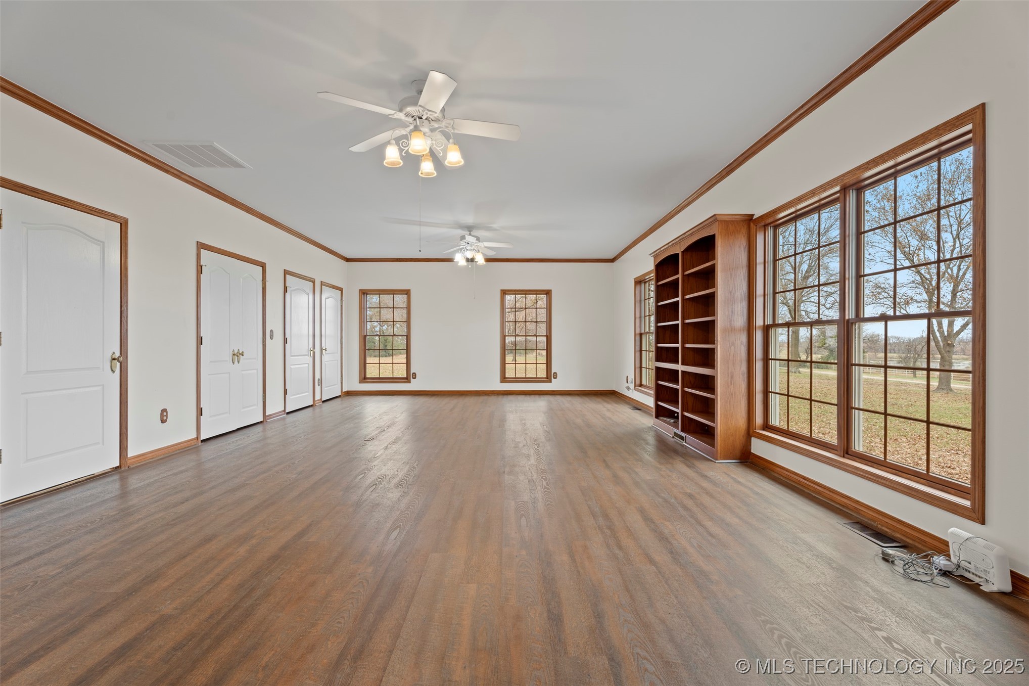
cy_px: 343
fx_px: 457
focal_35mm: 16
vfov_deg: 73.7
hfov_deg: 96.7
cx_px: 514
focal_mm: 16
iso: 250
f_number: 9
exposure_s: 1/2
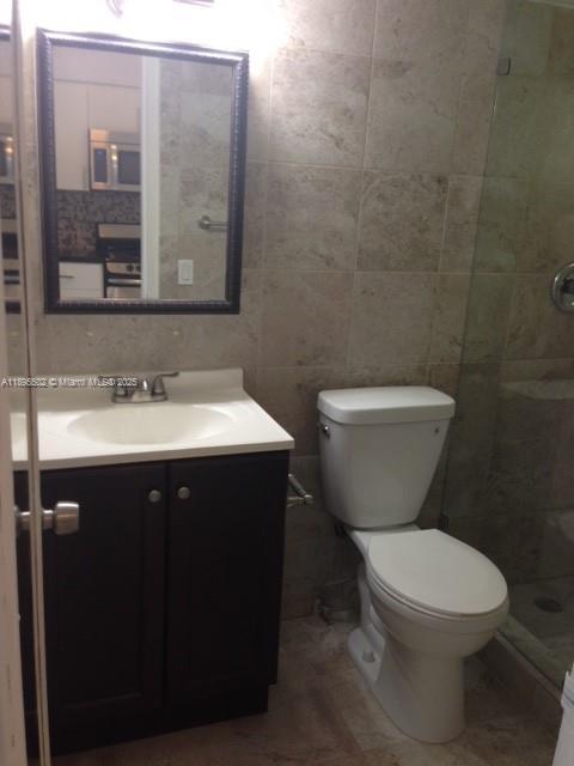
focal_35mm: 33
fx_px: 730
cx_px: 287
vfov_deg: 55.4
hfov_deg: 42.9
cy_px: 383
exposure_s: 1/20
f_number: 2.4
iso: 50
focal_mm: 4.12
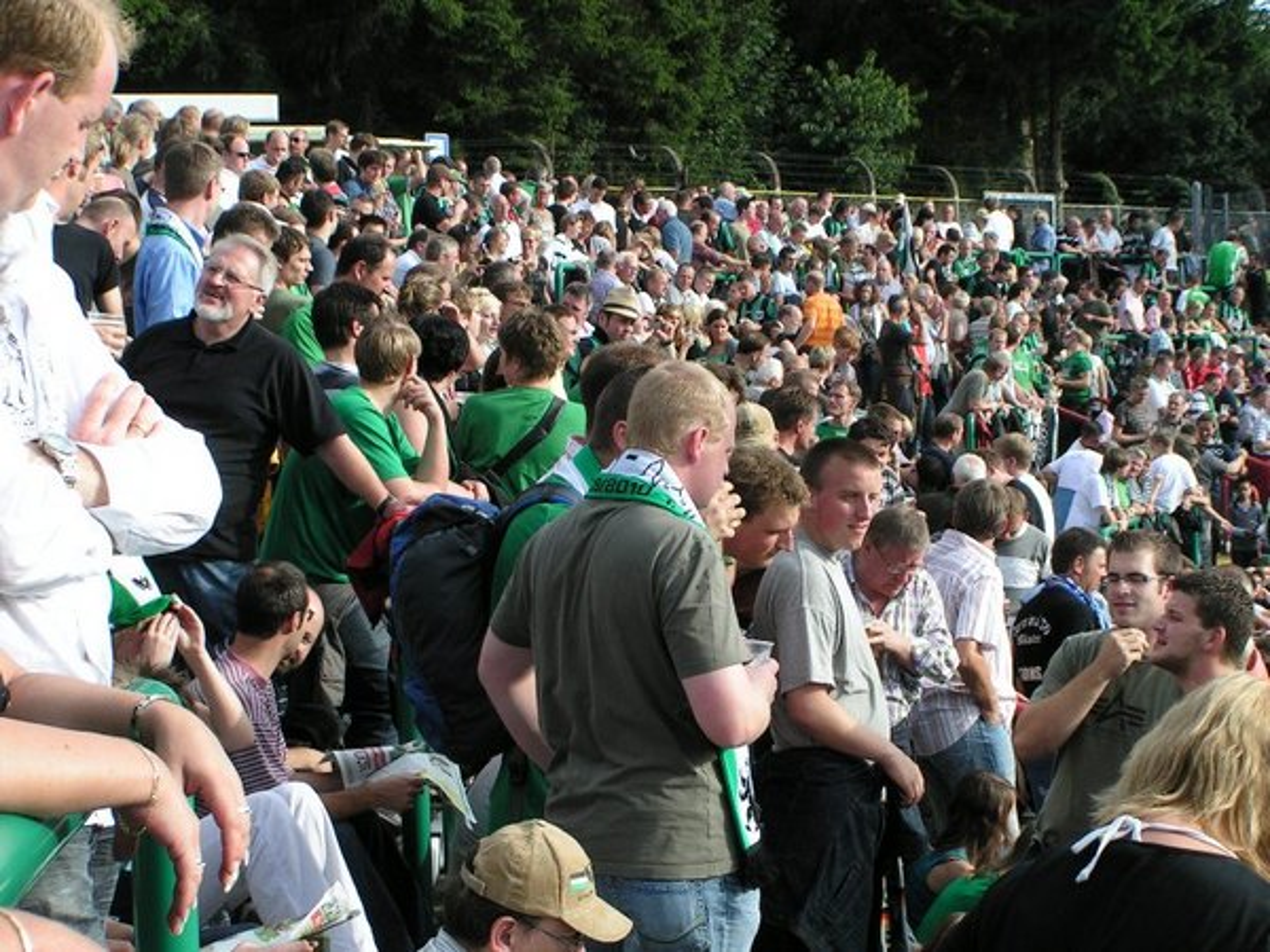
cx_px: 635
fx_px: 2898
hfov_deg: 24.7
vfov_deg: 18.7
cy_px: 476
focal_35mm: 79
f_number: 5.6
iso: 50
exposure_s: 1/200
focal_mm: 12.1
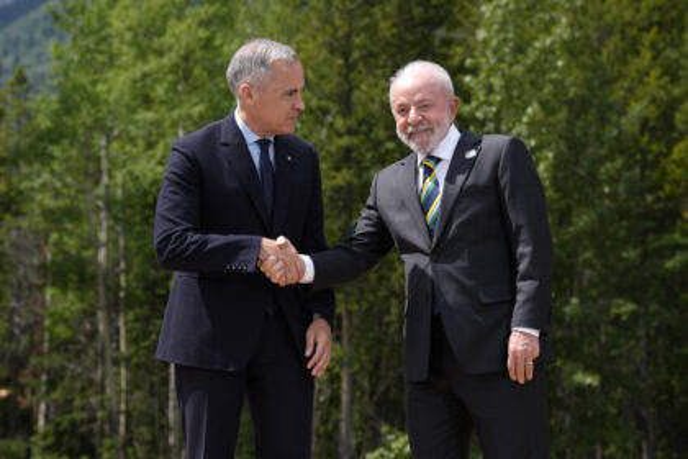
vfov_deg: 10.6
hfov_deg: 15.9
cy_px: 230
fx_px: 2465
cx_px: 344
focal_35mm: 129
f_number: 7.1
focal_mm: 129
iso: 200
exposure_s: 1/500
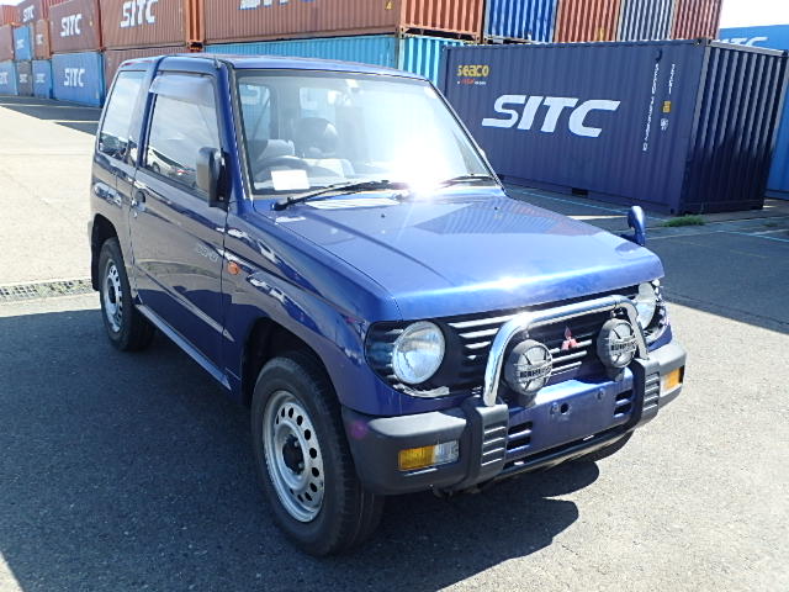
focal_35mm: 31
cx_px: 394
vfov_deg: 45.4
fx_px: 707
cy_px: 296
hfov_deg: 58.4
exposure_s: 1/200
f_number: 4.7
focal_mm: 5.6
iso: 125
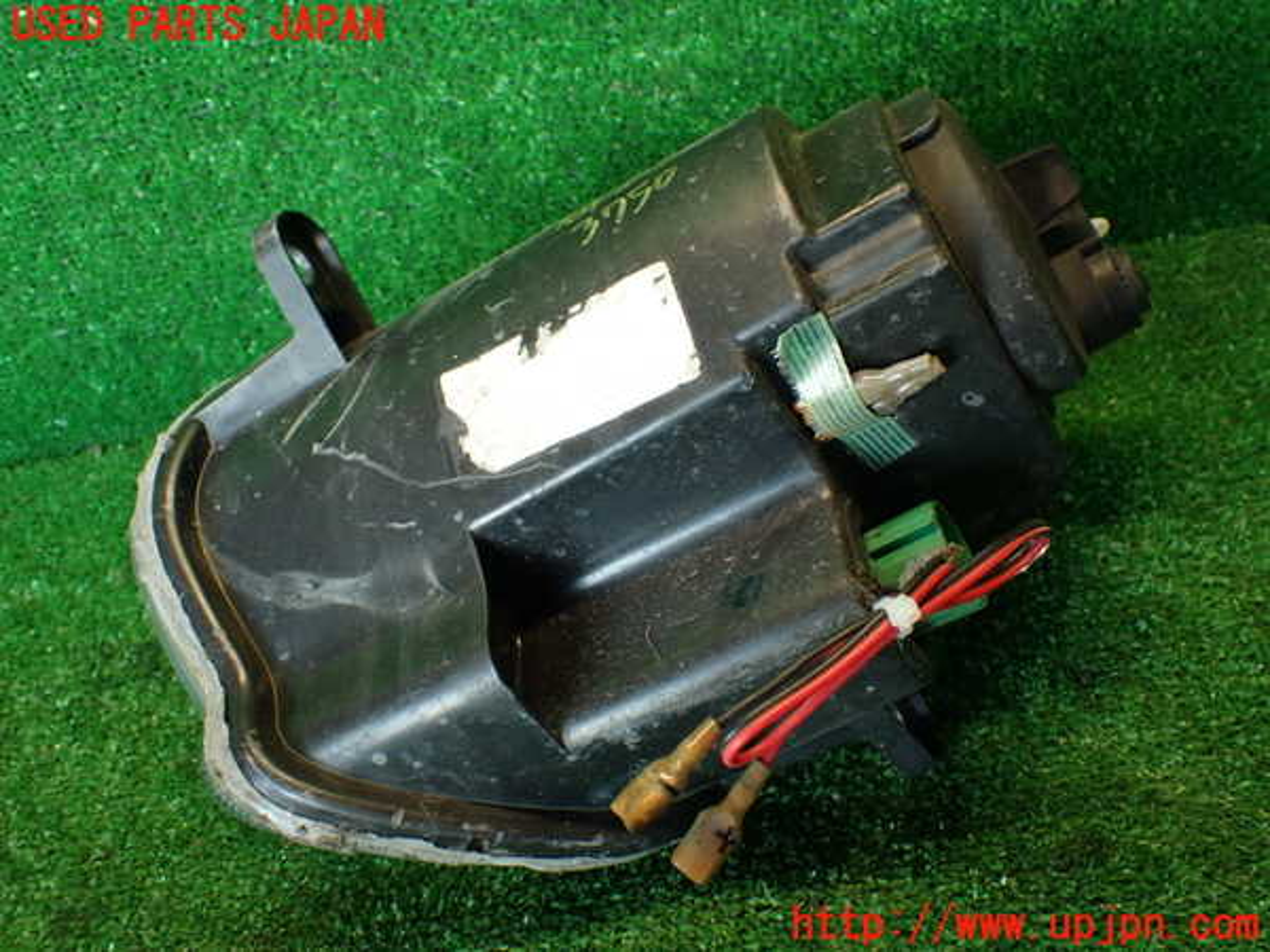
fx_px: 1174
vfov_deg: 44.2
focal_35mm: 32
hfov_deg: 56.8
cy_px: 476
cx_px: 635
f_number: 2.4
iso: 200
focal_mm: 5.79
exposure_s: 1/40
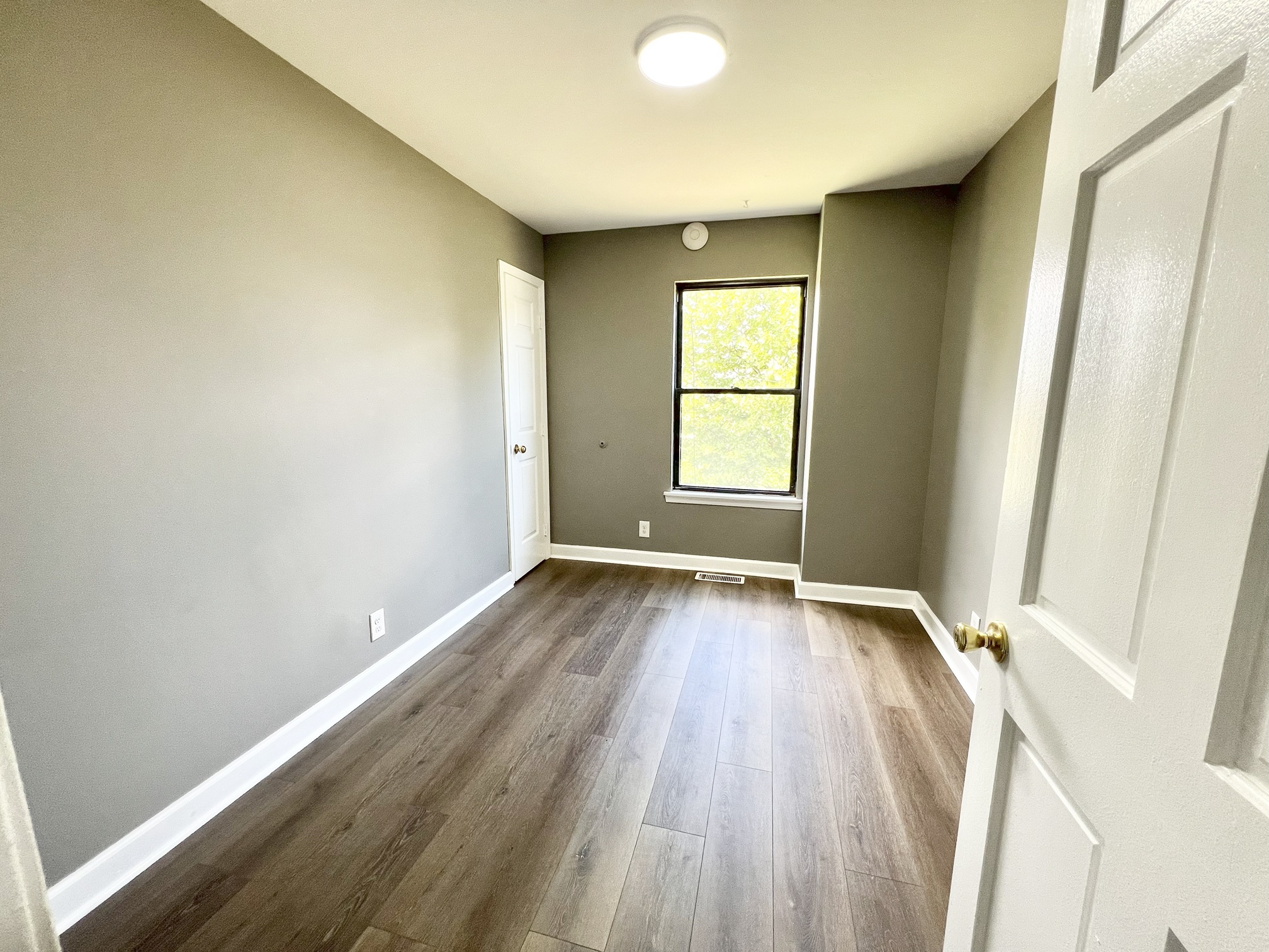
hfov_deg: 106.2
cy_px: 476
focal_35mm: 13
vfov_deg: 89.9
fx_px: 477
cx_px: 634
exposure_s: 1/99
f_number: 1.8
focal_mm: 1.57
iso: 125
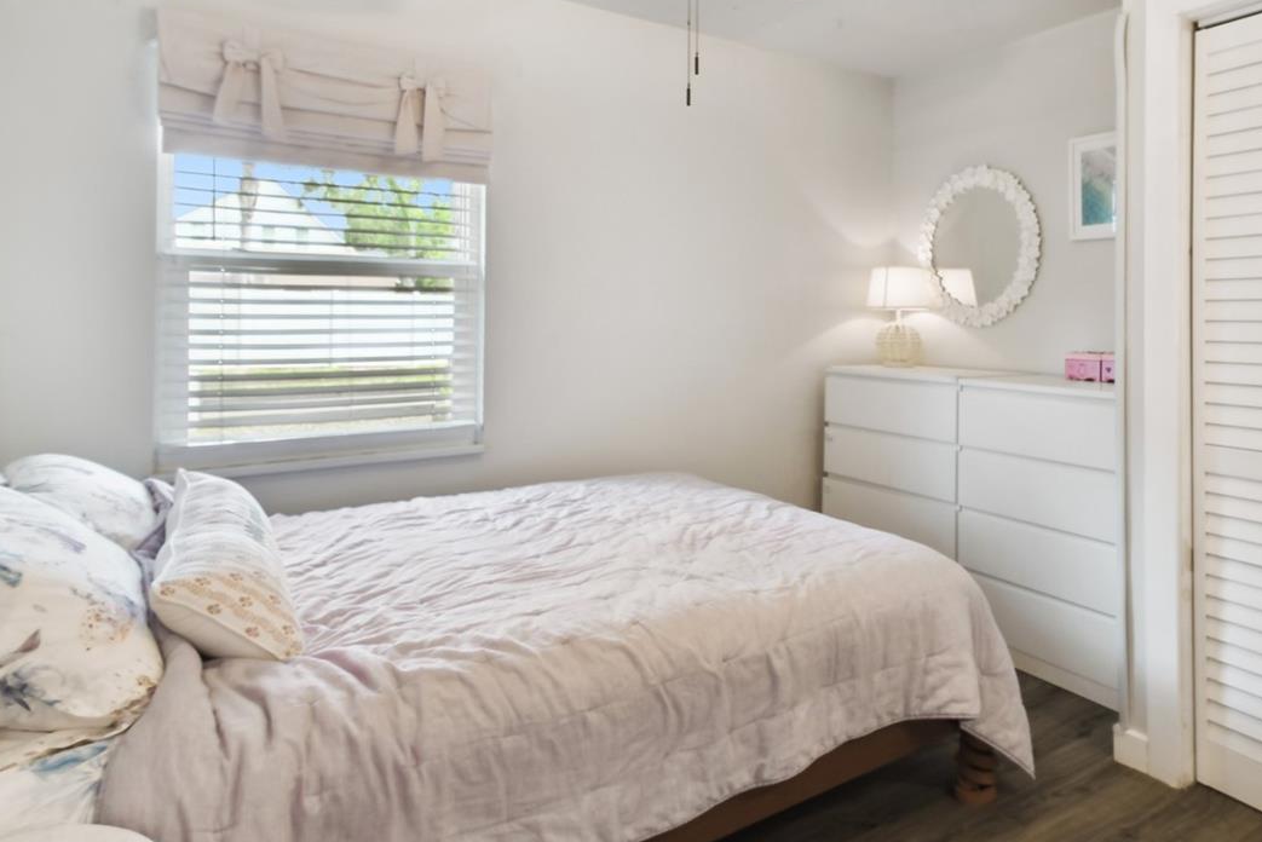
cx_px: 803
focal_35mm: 23
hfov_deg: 74.5
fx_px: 806
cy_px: 306
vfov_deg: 54.4
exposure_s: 1/8
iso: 100
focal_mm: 10
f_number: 7.1
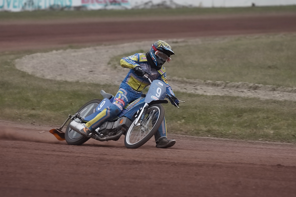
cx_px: 148
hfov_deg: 4.6
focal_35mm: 450
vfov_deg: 3.1
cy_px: 98
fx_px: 3700
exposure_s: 1/640
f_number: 5.6
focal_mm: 300
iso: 200
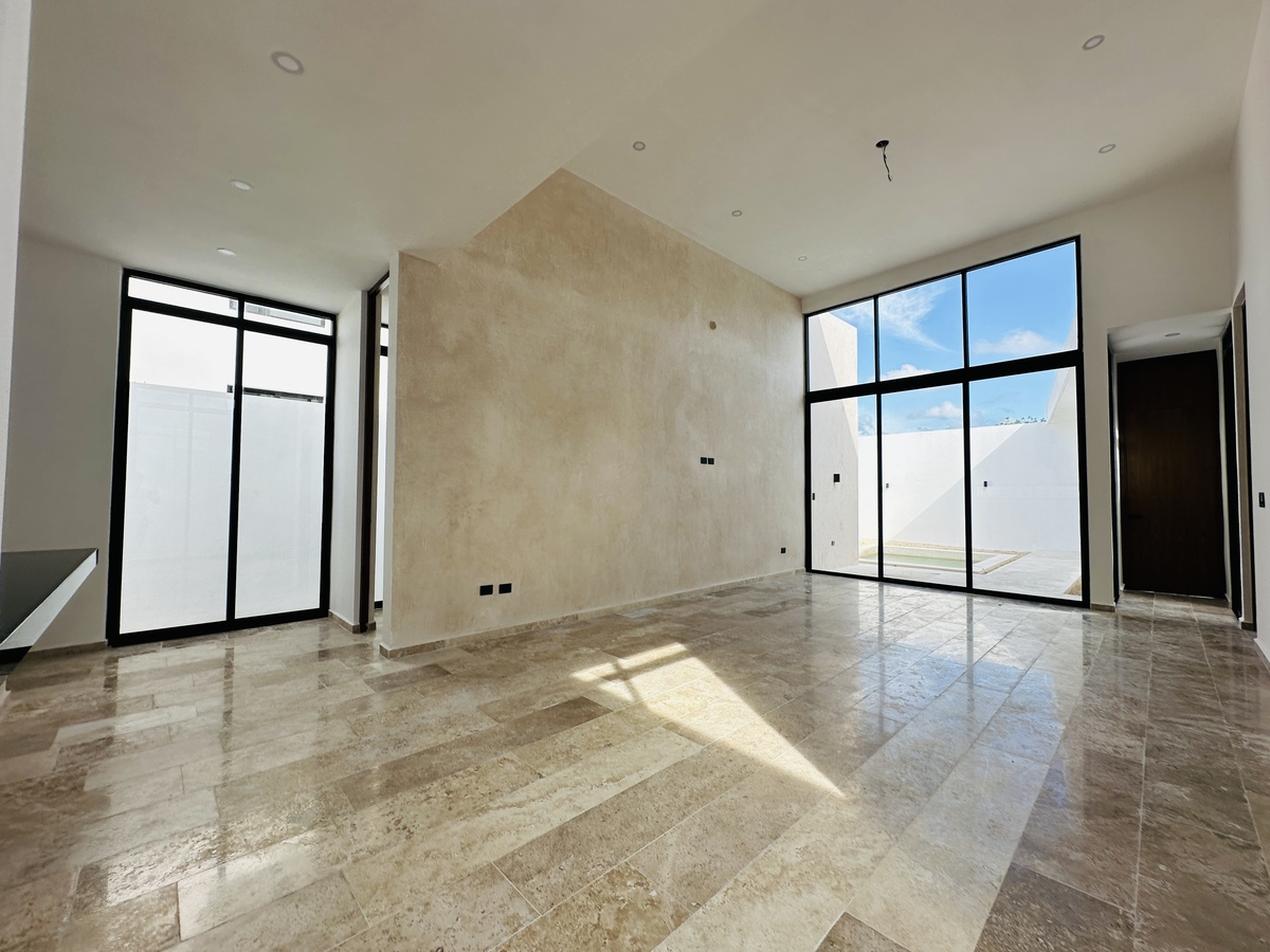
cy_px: 476
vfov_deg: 85.7
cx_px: 635
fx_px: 514
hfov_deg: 102.1
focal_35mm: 14
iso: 40
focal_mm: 2.22
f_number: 2.2
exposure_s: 1/409
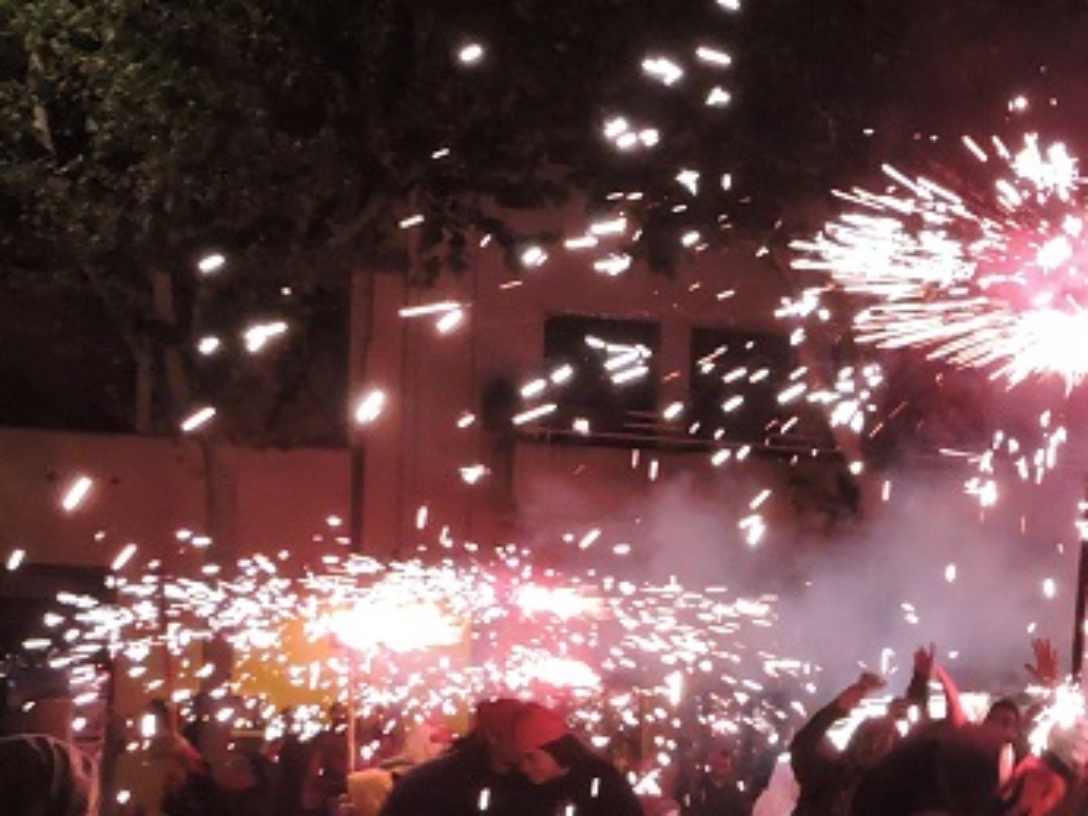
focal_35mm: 96
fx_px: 3017
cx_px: 1341
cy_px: 762
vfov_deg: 15.2
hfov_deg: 19.2
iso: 800
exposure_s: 1/60
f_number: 3.6
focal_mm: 5.9
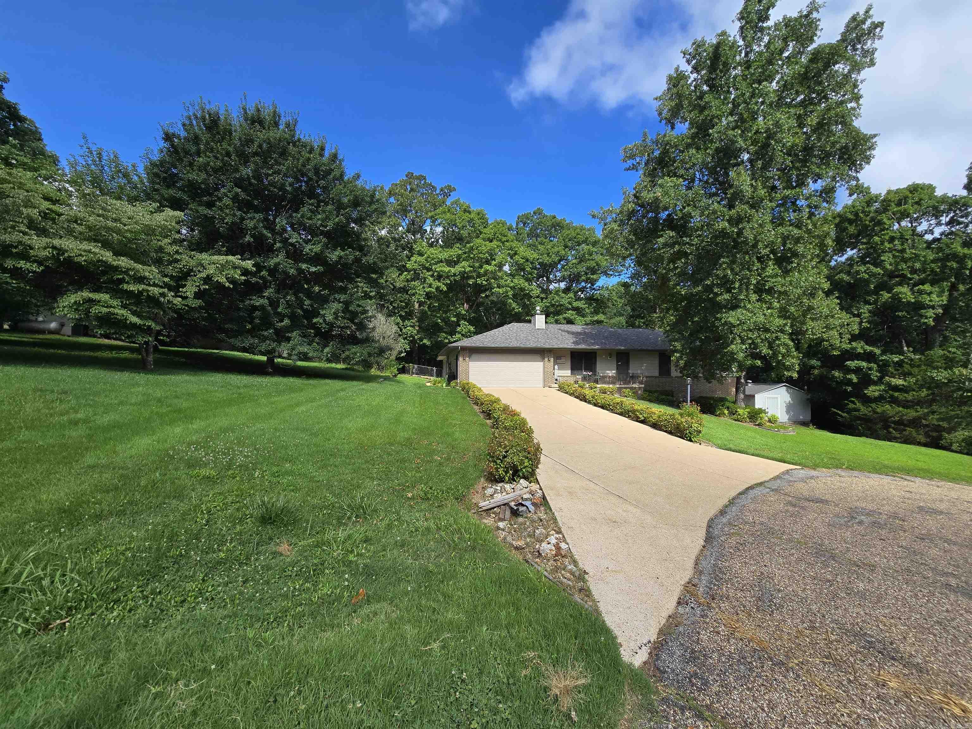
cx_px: 486
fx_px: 365
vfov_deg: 89.9
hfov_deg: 106.2
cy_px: 364
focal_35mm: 13
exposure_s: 1/1457
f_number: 2.2
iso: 50
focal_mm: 2.2
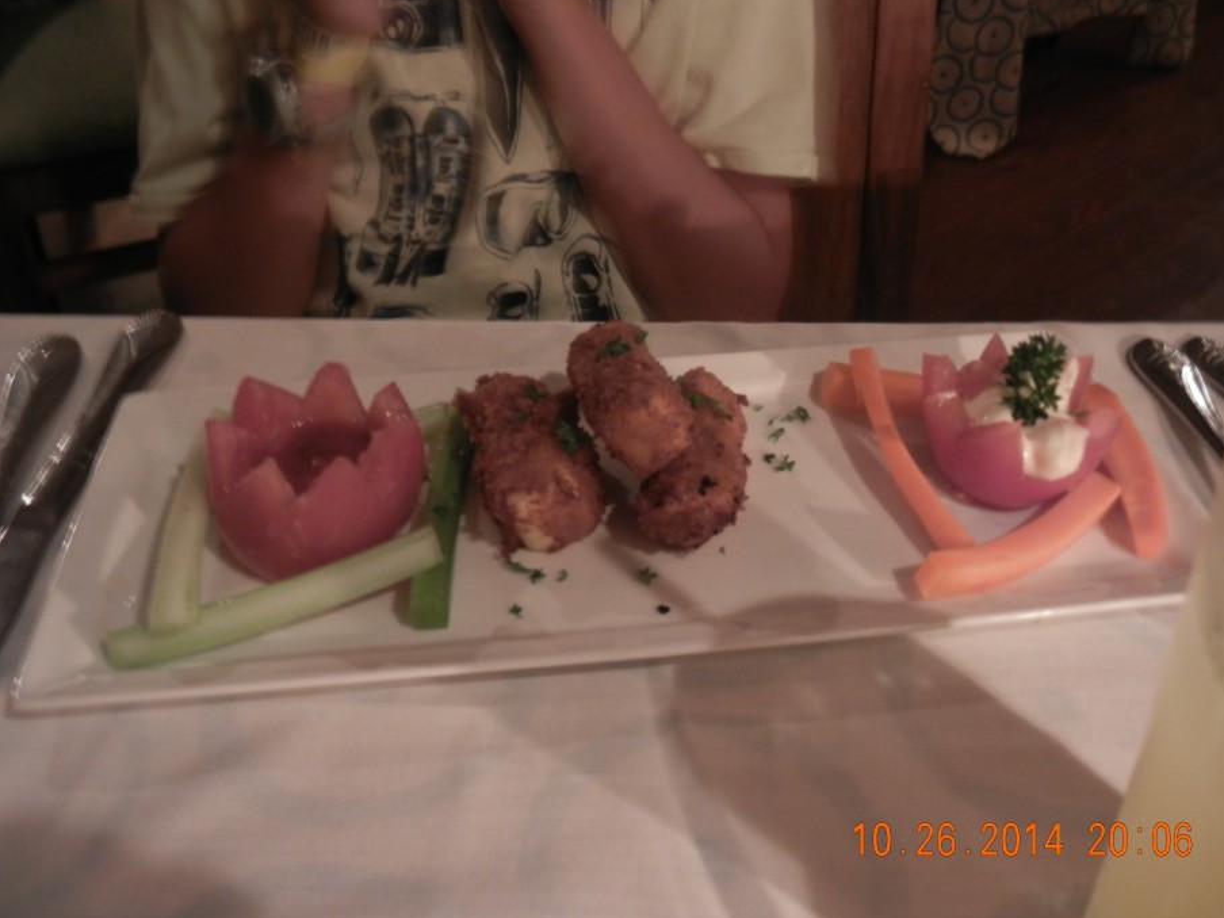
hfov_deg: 53.9
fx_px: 1202
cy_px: 428
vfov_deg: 41.8
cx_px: 584
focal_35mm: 34
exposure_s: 1
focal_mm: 5.4
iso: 362
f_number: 3.5
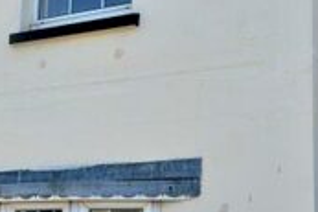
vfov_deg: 13.3
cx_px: 44
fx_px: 909
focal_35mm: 103
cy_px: 114
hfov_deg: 19.5
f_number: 11
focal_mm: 17
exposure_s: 1/500
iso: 280
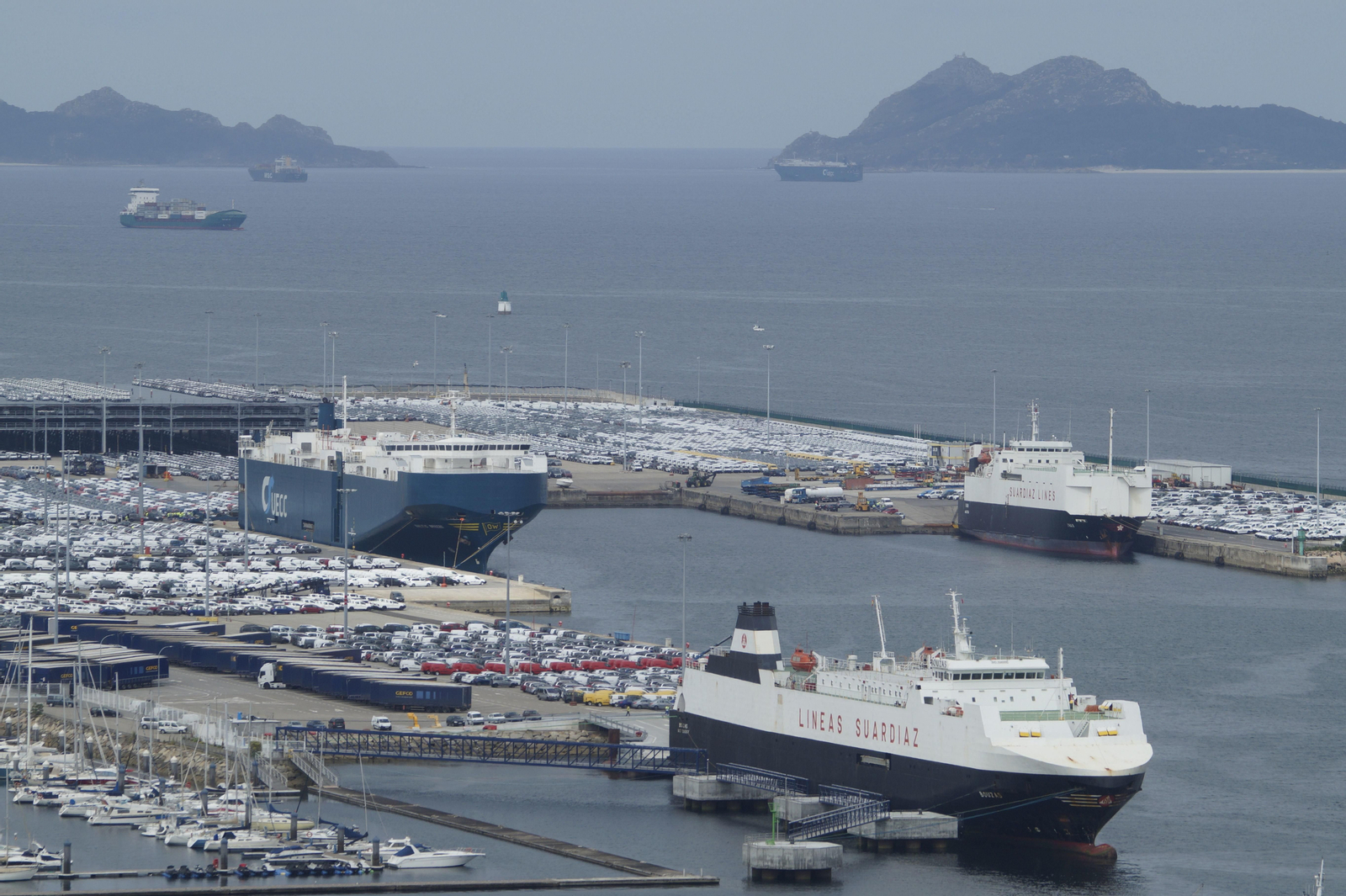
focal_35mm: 240
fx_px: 8968
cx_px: 673
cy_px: 448
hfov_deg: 8.6
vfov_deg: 5.7
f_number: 6.3
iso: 100
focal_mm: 160
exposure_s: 1/400
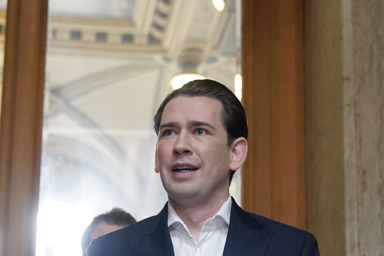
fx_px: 981
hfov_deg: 22.1
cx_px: 142
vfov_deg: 14.6
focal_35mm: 92
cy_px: 259
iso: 3200
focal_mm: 38
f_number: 2.8
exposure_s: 1/250
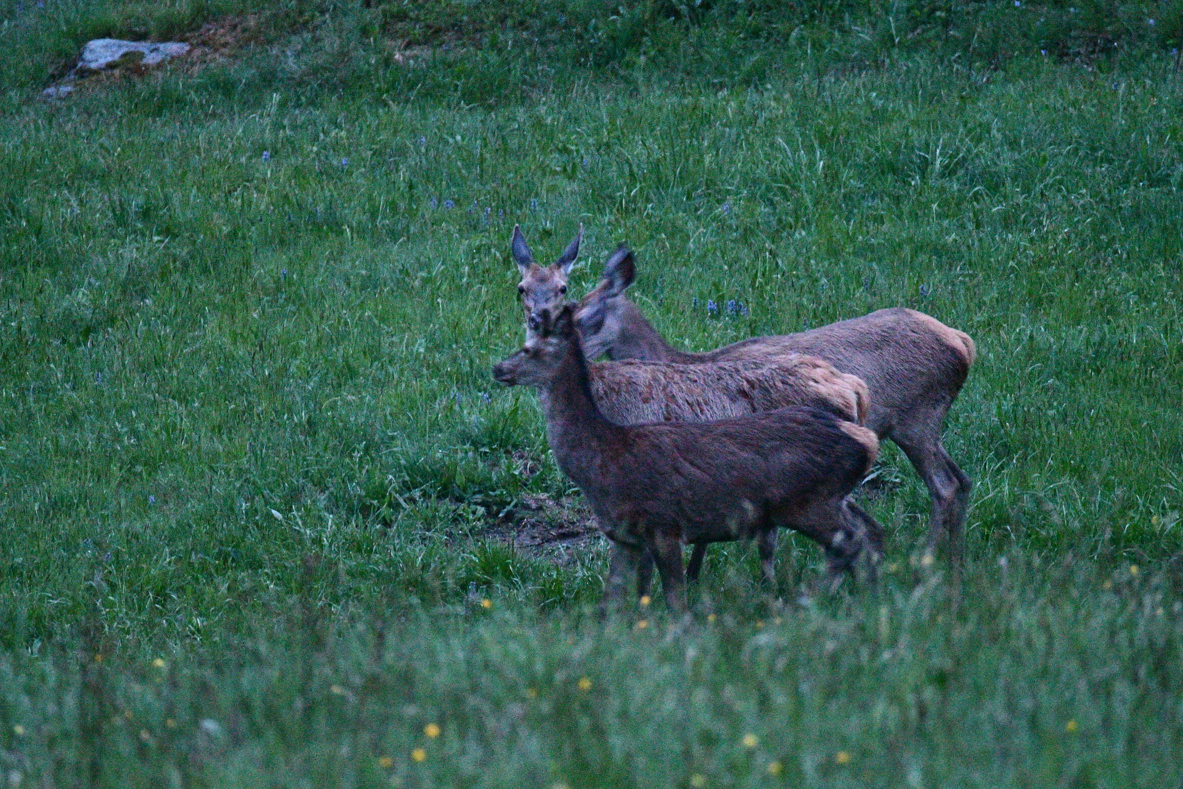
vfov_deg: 2.2
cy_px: 398
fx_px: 20178
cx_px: 585
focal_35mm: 614
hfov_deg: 3.4
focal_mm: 300
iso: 12800
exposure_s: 1/50
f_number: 5.6
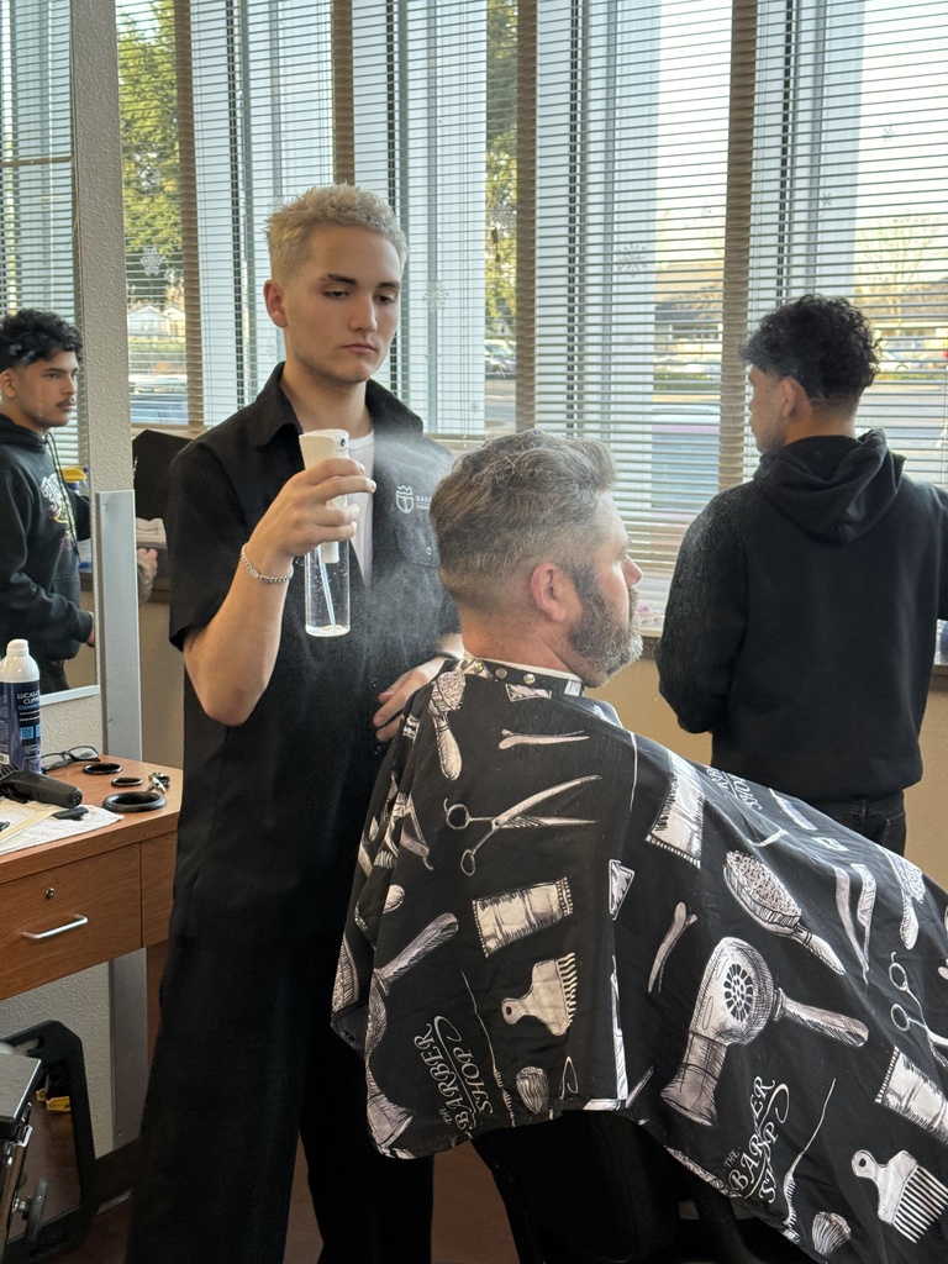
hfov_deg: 30.3
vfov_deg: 39.7
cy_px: 632
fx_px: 1753
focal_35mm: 48
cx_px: 474
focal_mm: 6.76
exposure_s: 1/105
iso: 100
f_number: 1.78
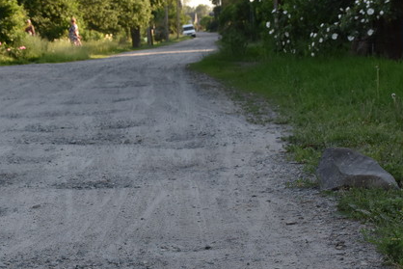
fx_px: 1265
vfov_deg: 12.1
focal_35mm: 113
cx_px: 78
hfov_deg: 17.9
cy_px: 151
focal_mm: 42
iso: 720
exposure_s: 1/500
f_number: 8
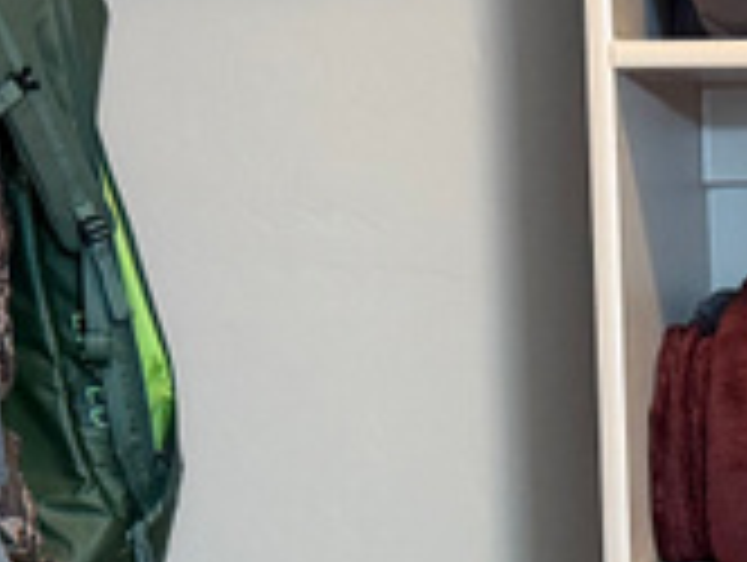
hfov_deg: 12.7
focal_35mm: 148
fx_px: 3198
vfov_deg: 10.0
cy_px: 522
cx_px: 1107
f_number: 1.78
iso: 640
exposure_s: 1/40
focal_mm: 6.76
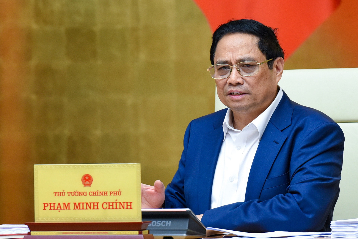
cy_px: 120
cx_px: 179
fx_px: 1990
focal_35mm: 200
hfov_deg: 10.3
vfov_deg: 6.9
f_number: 5
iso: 2000
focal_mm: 200
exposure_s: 1/250
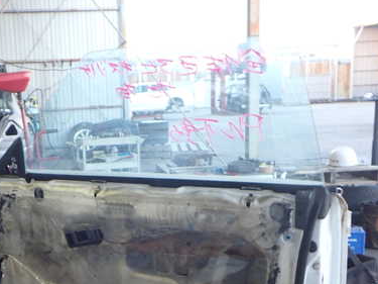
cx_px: 110
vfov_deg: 29.8
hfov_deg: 38.9
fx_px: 524
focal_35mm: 48
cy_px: 207
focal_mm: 5.4
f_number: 2.3
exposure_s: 1/40
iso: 200
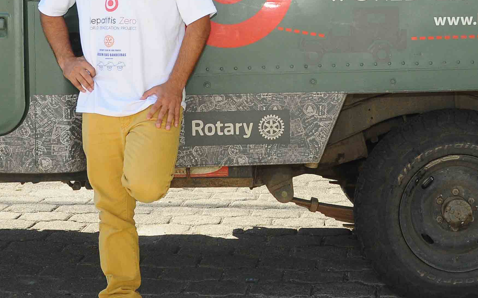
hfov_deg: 23.0
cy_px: -12
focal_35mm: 90
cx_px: 315
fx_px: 1172
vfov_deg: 14.3
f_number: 7.1
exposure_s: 1/320
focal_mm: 24
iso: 320
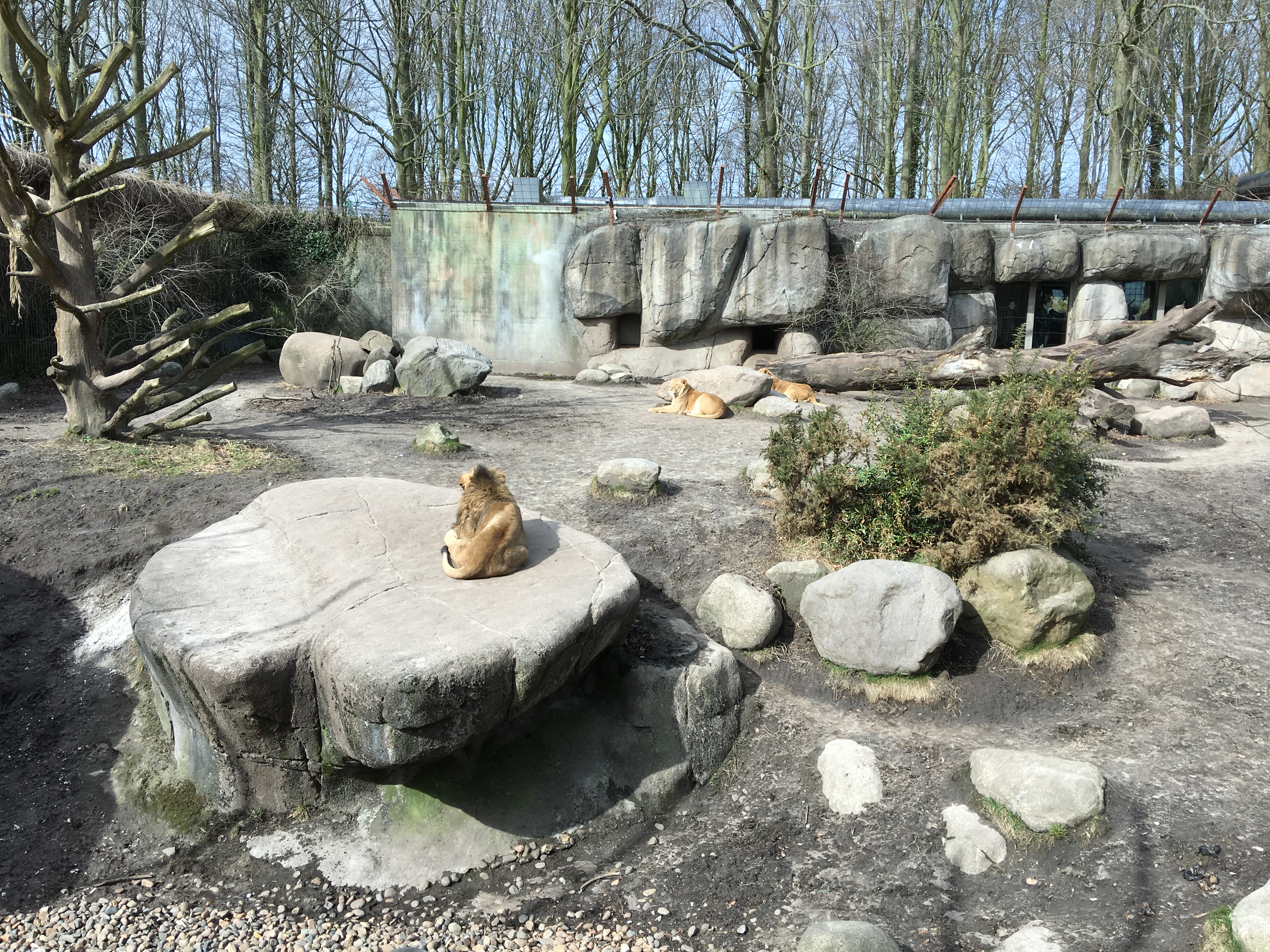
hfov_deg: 61.7
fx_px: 1064
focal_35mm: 29
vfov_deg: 48.2
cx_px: 635
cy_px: 476
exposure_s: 1/513
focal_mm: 4.15
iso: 25
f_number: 2.2
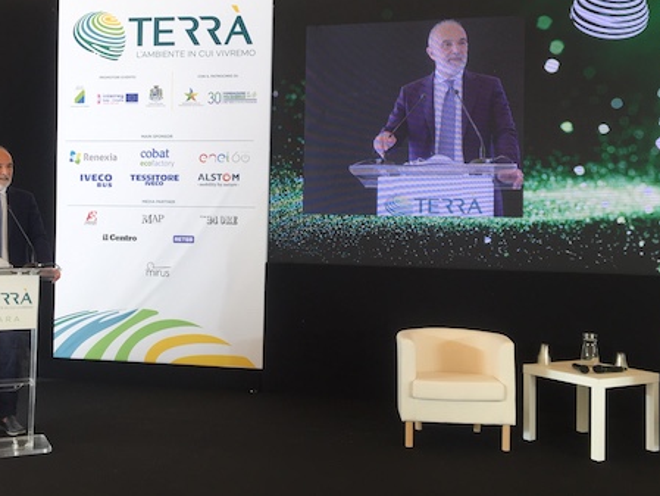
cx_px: 290
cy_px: 193
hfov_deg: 44.7
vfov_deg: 34.2
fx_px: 801
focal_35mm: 42
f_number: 2.2
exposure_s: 1/100
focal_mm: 4.15
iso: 40
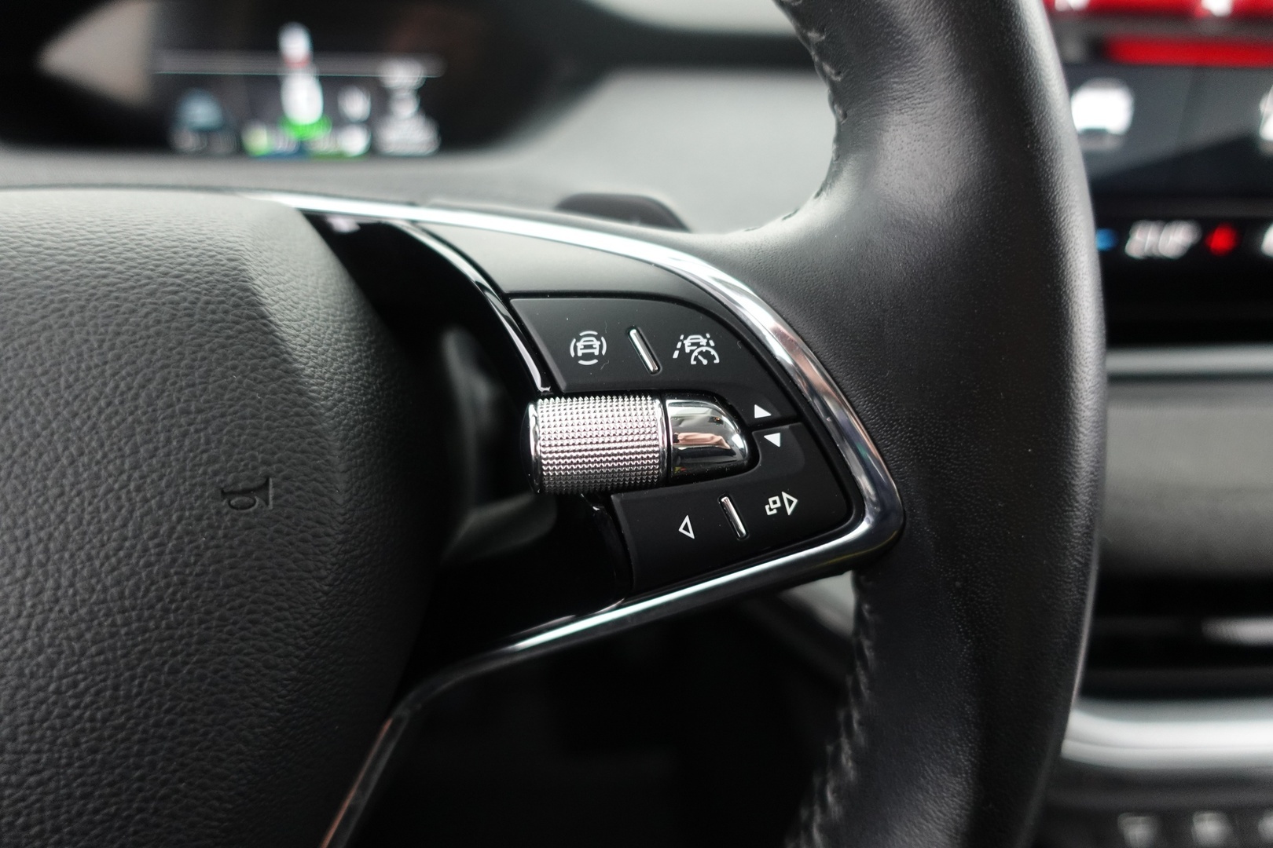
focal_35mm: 24
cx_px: 636
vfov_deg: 53.1
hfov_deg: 73.7
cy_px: 424
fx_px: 849
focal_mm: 9.4
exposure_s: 1/15
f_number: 1.8
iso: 800
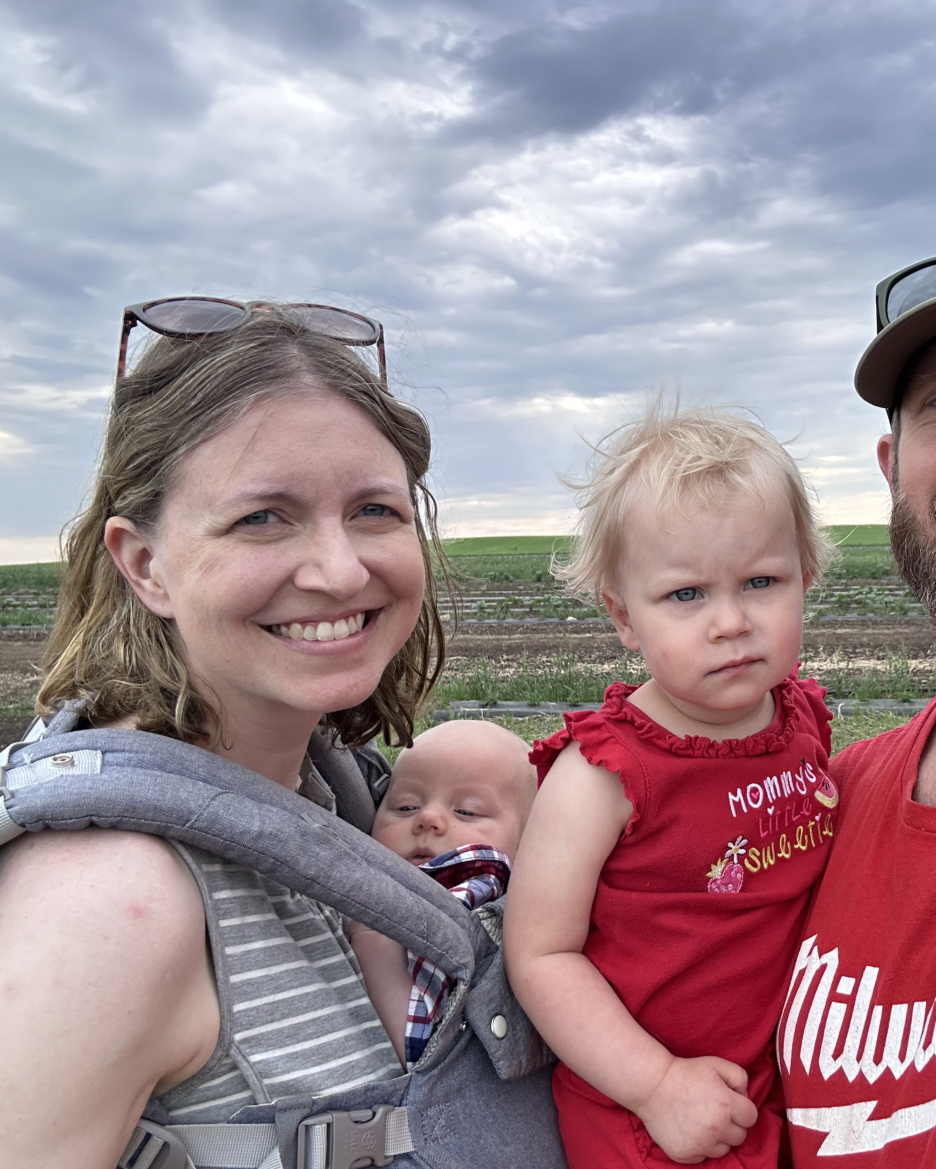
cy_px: 584
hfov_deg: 46.4
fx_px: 1039
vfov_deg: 58.8
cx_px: 727
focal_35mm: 30
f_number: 1.9
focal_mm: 2.69
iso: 25
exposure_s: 1/261
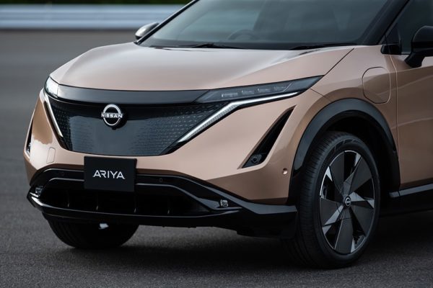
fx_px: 2405
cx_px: 216
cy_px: 144
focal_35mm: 200
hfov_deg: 10.3
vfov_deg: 6.9
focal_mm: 200
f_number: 2.8
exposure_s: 1/250
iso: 64
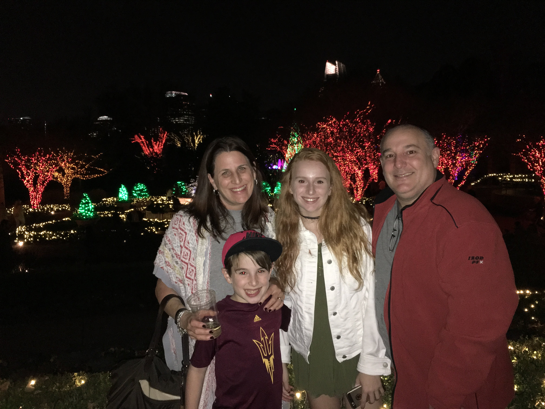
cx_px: 272
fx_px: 457
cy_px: 204
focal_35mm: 29
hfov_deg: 61.7
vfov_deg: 48.2
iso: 250
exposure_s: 1/16
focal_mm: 4.15
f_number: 2.2
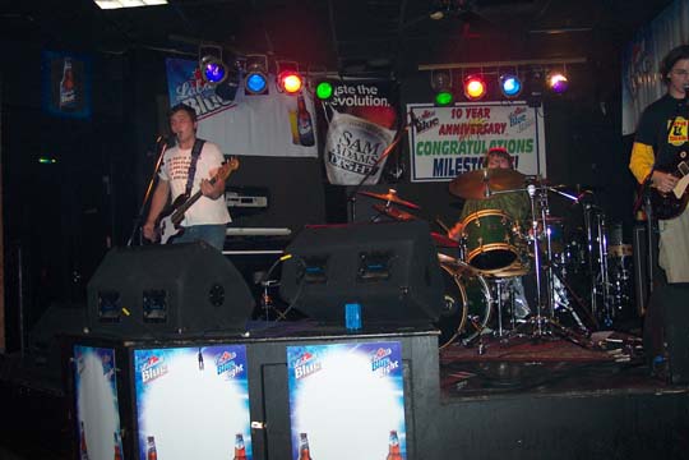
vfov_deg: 35.1
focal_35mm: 38
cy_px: 230
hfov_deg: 50.7
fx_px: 727
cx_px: 344
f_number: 2.8
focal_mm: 8
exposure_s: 1/30
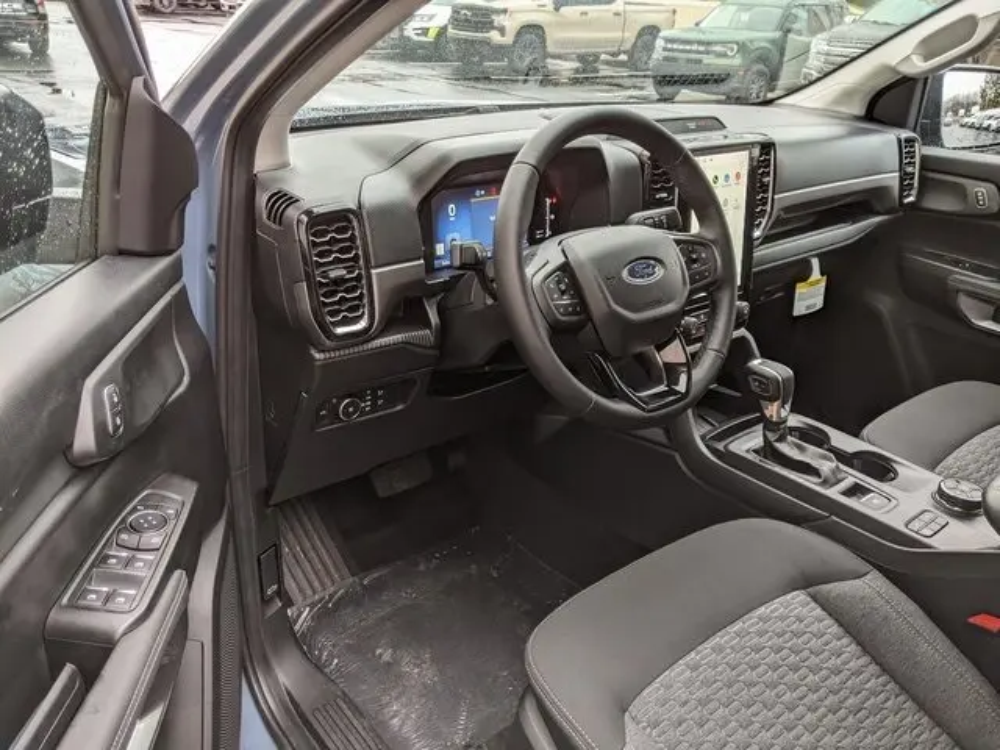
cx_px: 500
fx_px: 780
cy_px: 375
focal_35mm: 27
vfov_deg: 51.4
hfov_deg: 65.3
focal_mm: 4.44
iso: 63
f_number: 1.8
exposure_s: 1/59.9
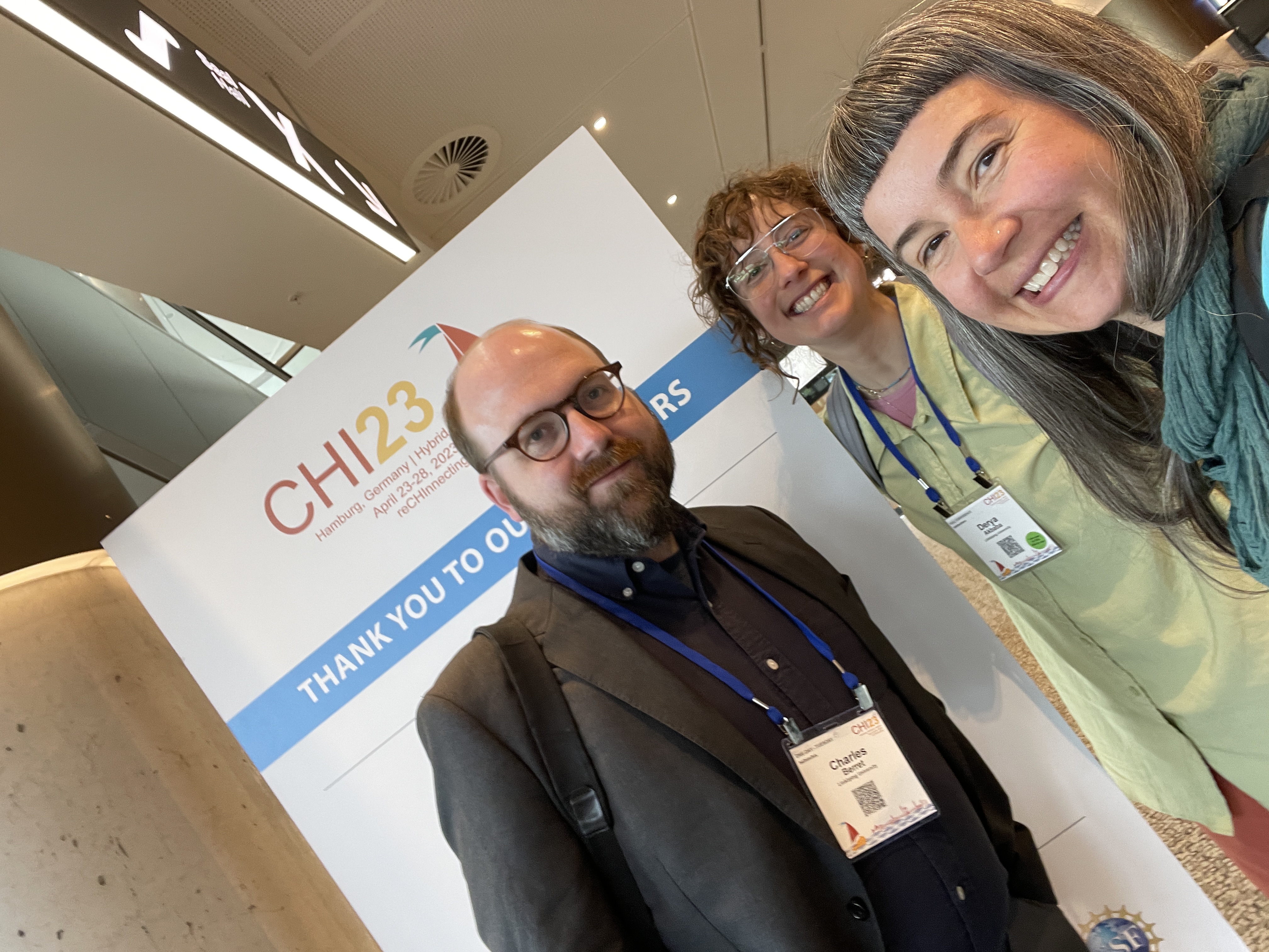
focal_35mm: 23
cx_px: 634
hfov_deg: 73.9
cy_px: 476
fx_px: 843
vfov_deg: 58.9
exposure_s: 1/60
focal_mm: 2.71
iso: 125
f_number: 2.2
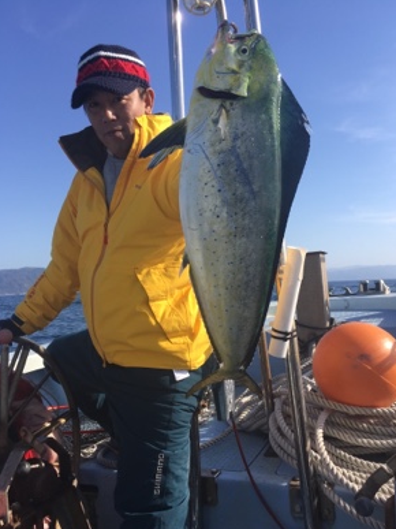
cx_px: 201
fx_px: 458
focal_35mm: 30
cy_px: 272
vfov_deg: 60.0
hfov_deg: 46.8
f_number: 2.2
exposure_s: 1/1326
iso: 25
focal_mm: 4.15
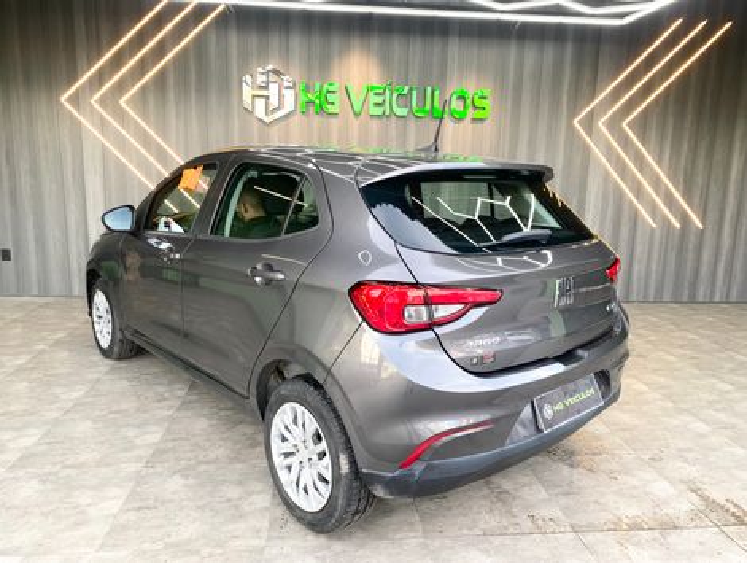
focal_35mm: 26
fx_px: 562
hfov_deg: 67.2
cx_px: 374
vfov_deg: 53.2
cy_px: 282
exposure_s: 1/120
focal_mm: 4.25
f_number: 1.8
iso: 40
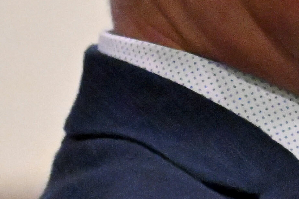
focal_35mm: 1617
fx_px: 13422
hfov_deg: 1.3
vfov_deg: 0.8
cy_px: -75
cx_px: 360
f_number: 2.8
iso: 8000
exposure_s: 1/400
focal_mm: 185
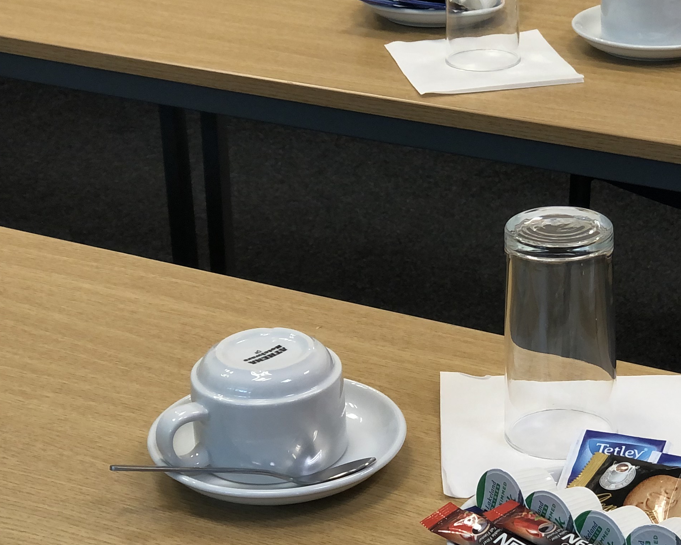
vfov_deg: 14.4
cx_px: 480
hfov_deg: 17.9
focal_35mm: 107
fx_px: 2156
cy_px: 327
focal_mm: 6
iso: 50
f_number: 2.4
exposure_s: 1/50
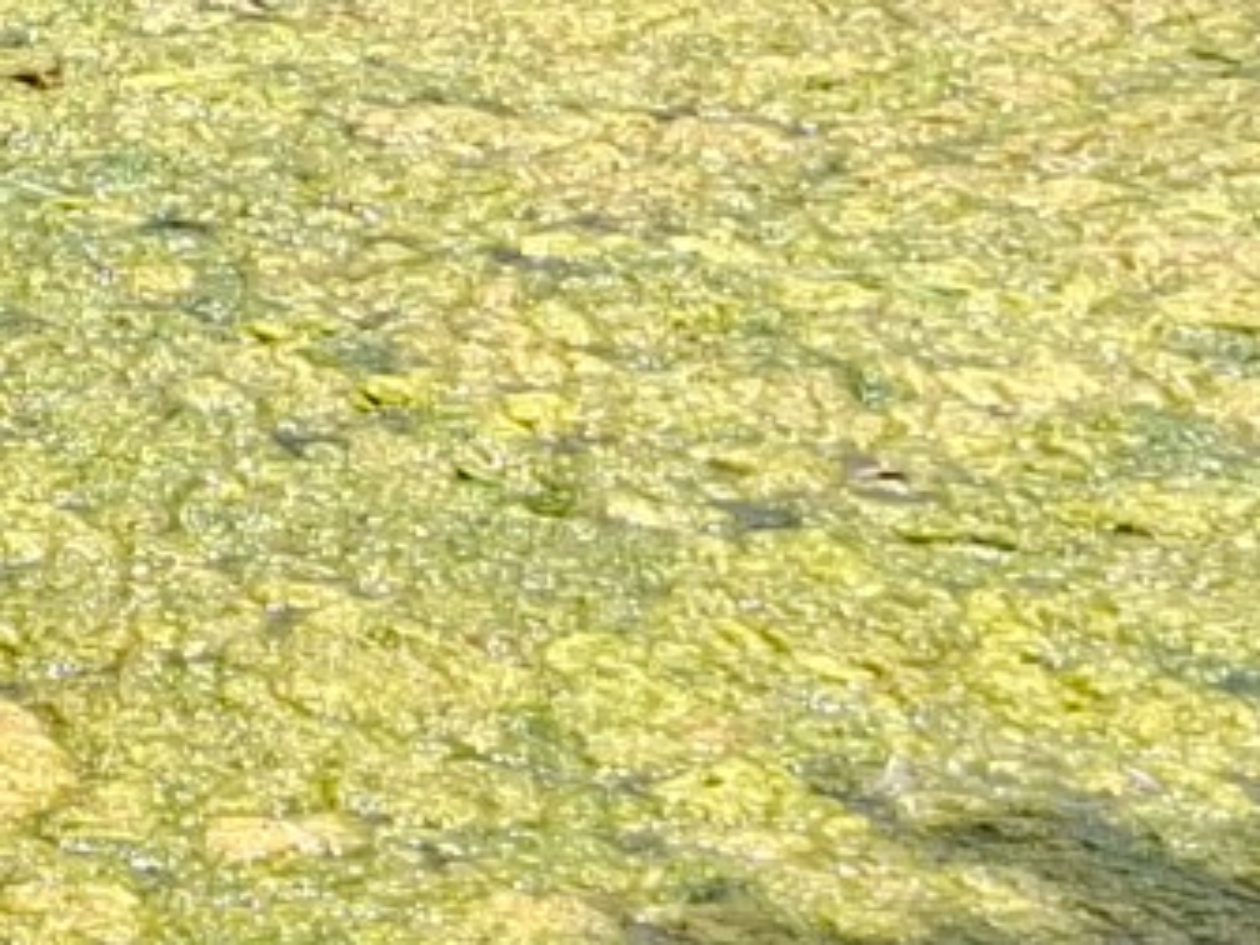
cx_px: -1762
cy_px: -780
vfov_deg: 8.2
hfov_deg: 9.9
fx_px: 6370
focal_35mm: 175
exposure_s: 1/2320
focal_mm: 5.54
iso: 50
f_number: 1.8
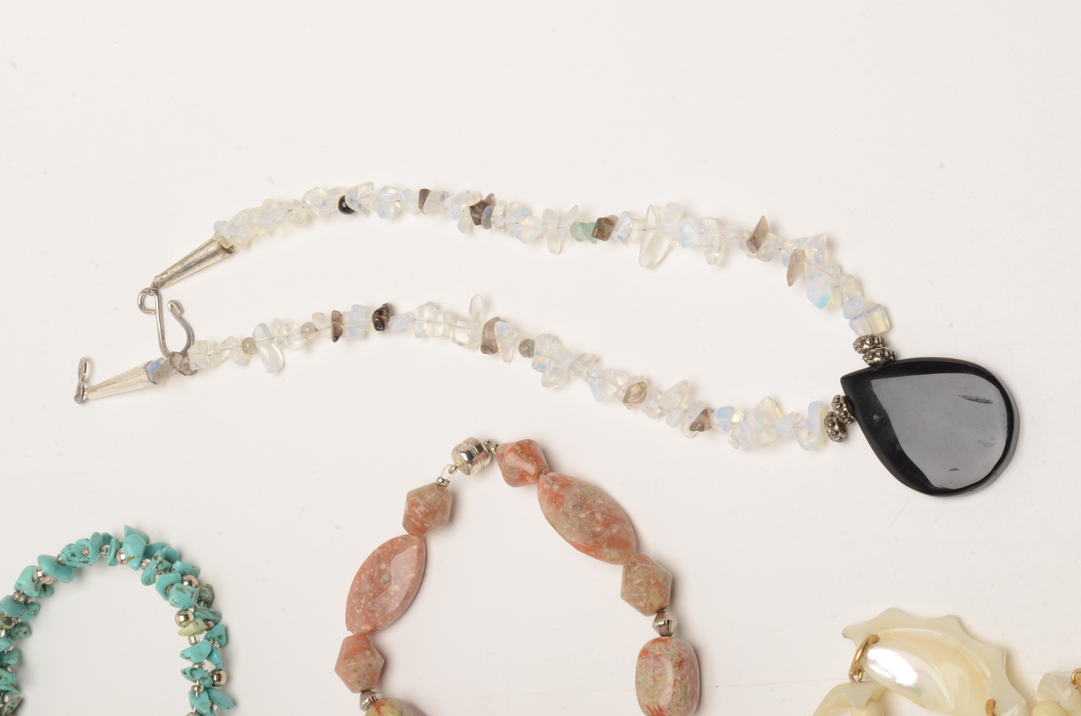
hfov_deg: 27.0
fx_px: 2247
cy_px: 358
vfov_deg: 18.1
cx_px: 540
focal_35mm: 75
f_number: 29
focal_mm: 50
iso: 100
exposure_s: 1/160
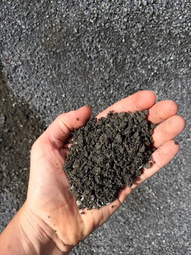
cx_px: 96
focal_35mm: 29
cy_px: 128
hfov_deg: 48.2
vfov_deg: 61.7
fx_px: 213
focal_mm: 4.15
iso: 32
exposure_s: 1/2475
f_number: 2.2
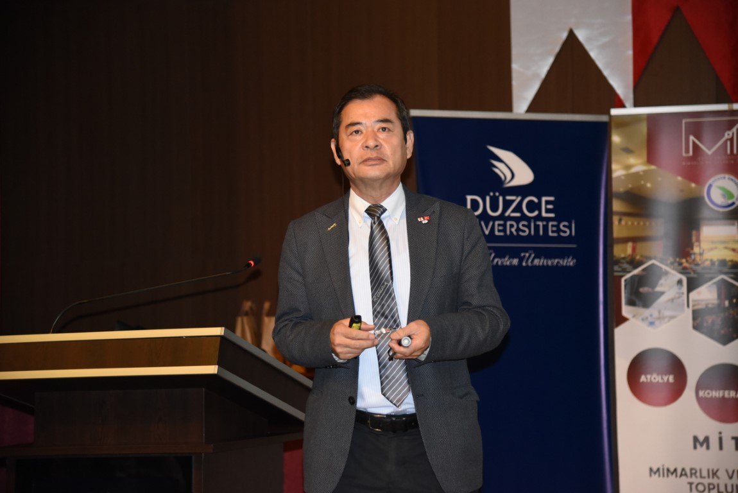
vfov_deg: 18.2
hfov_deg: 27.0
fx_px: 1538
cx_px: 369
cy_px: 246
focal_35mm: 75
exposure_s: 1/125
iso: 4000
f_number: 4
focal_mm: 75
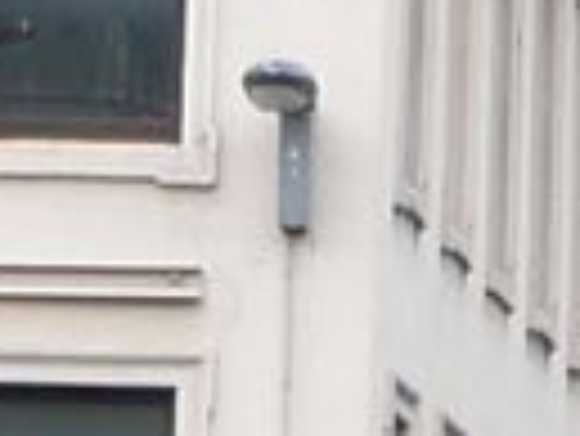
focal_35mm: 1414
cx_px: 2055
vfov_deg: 1.1
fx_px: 23714
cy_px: 297
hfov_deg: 1.4
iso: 100
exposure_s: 1/60
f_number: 4.7
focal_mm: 19.5
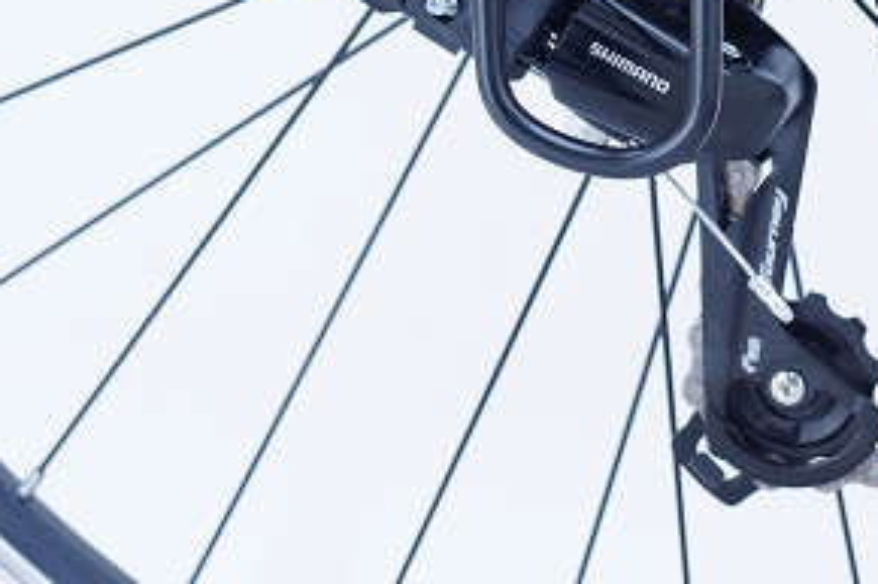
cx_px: 657
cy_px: 120
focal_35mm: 220
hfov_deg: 9.4
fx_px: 5359
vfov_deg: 6.2
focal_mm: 85
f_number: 7.1
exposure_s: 1/25
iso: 400
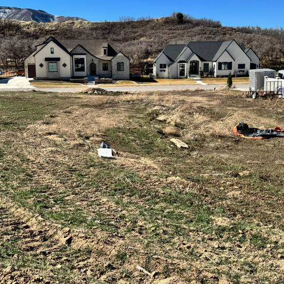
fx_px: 371
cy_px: 115
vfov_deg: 41.7
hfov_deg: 41.8
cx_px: 131
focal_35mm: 40
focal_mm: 6.76
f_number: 1.78
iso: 80
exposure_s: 1/4049
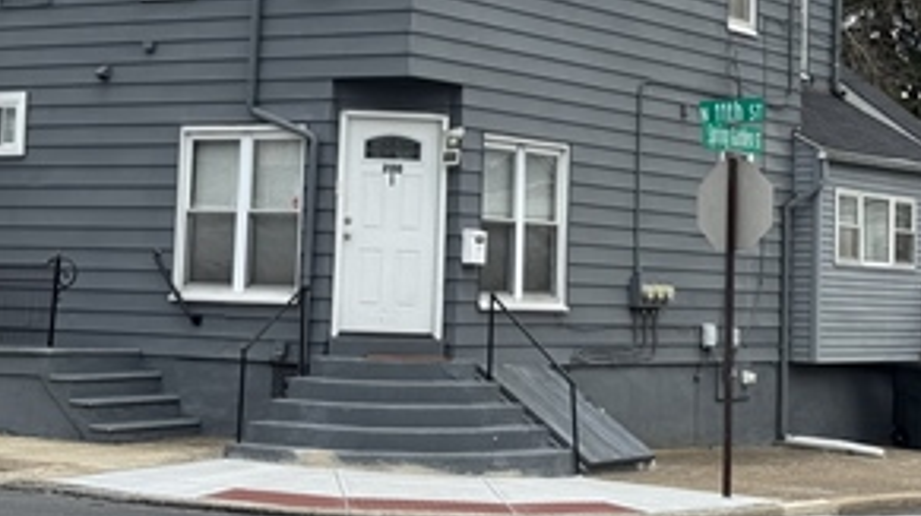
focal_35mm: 90
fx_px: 2196
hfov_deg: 23.7
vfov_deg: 13.3
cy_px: 81
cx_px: 535
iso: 64
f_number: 1.78
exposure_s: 1/2415
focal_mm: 6.76
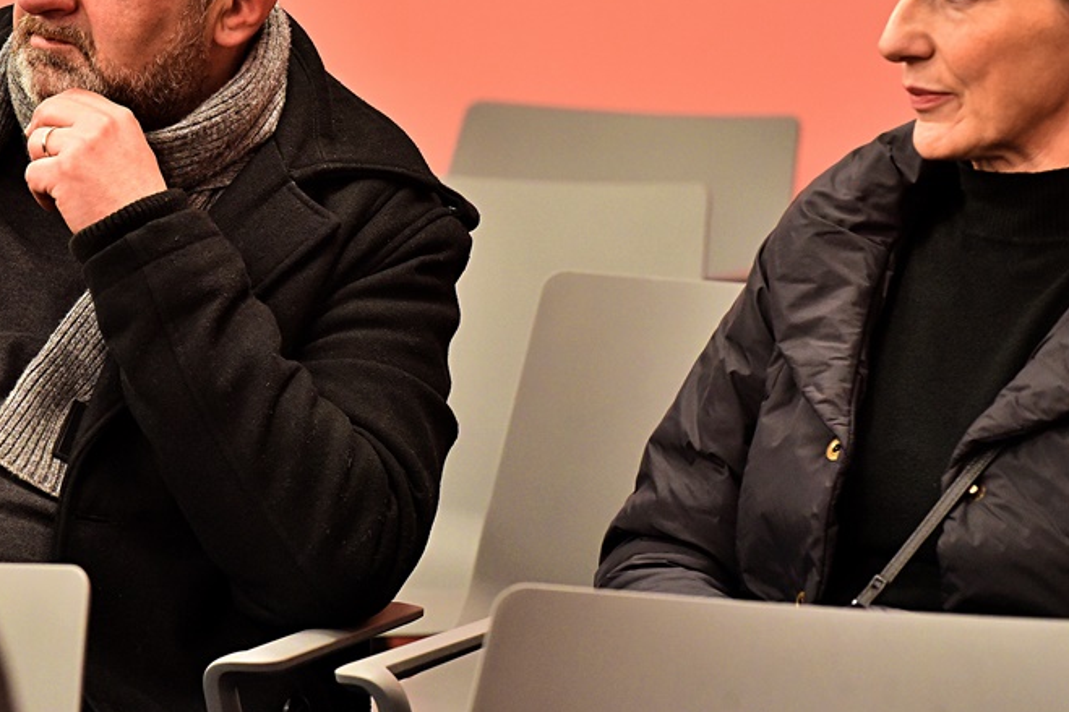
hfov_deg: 7.6
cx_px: 422
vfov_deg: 5.0
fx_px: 8074
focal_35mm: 272
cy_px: 195
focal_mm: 175
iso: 5000
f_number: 5.6
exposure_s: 1/160
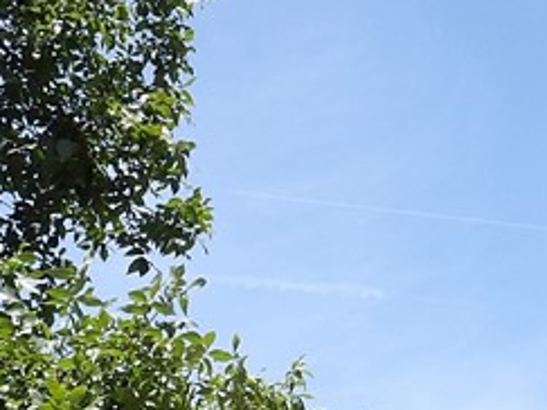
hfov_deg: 16.4
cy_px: 203
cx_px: 520
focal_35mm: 118
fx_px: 1864
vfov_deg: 12.5
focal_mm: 5
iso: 100
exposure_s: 1/510
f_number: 3.4
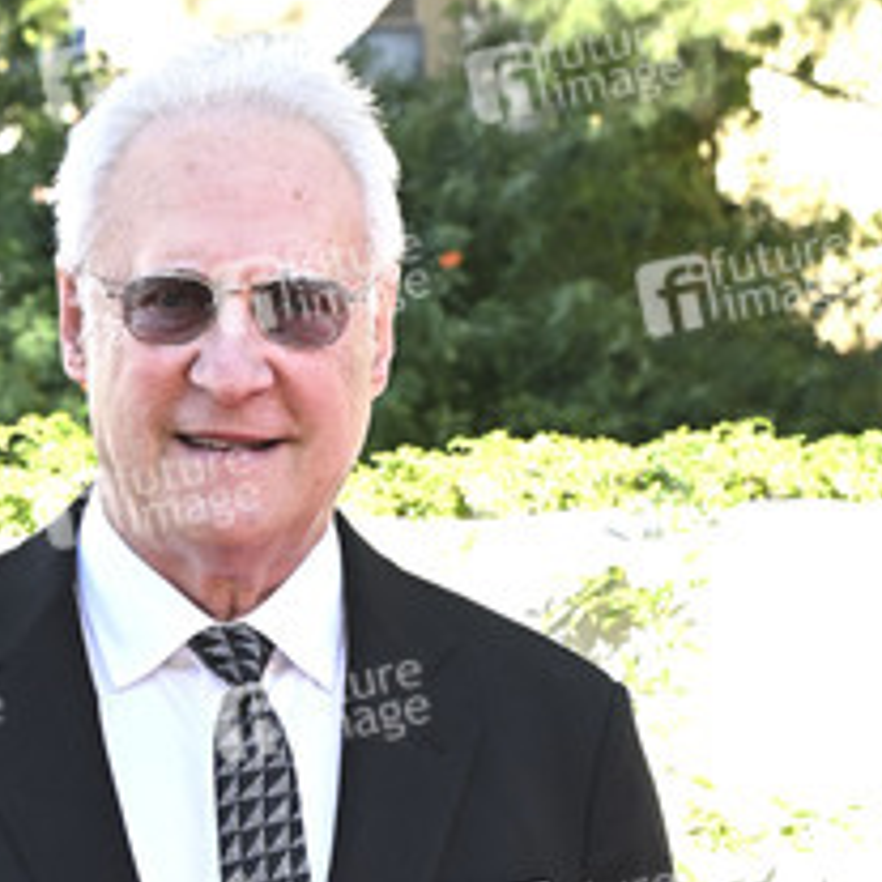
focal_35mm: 72
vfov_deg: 23.9
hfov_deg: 23.7
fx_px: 2076
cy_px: 605
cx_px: 207
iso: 640
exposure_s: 1/320
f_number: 5.6
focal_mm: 39
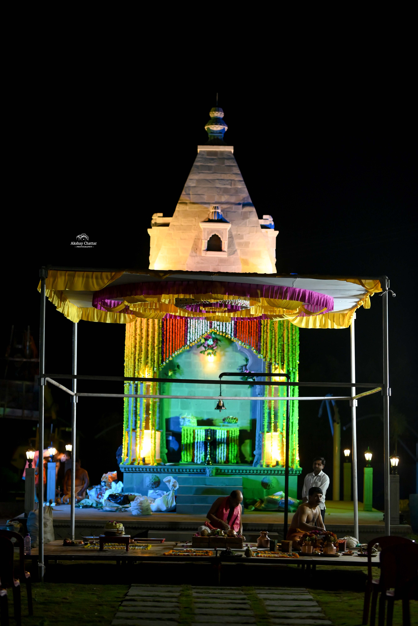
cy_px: 313
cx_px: 209
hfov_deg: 16.1
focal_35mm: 85
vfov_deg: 23.9
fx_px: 1479
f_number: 2
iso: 1600
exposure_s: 1/160
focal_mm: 85
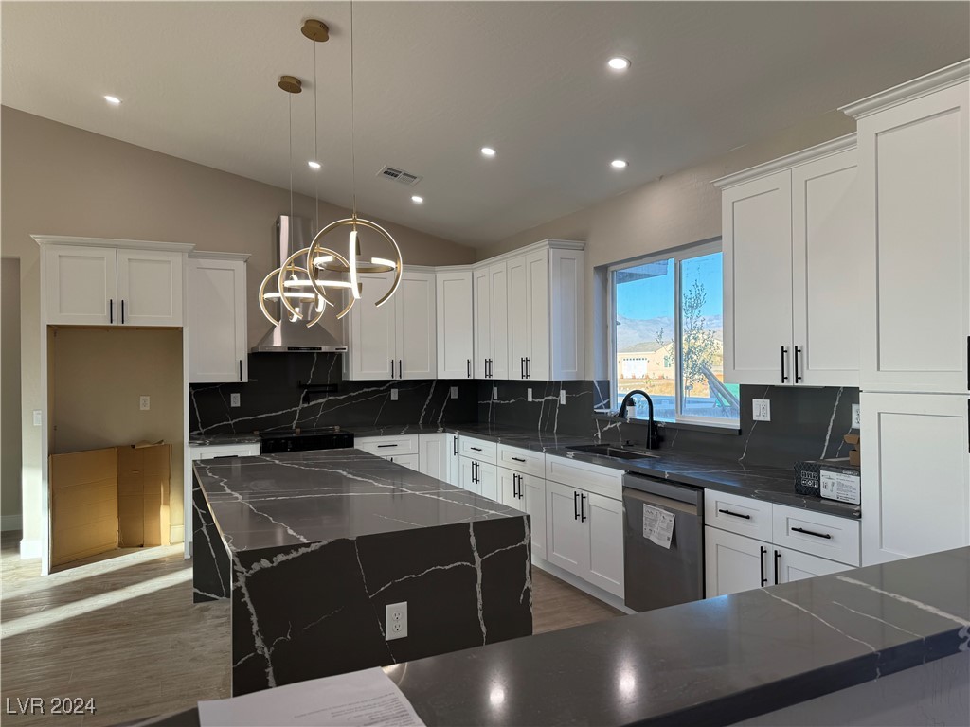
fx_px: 673
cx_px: 485
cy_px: 364
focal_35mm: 24
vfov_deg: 56.8
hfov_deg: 71.6
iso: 80
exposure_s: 1/208
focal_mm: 6.76
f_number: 1.78
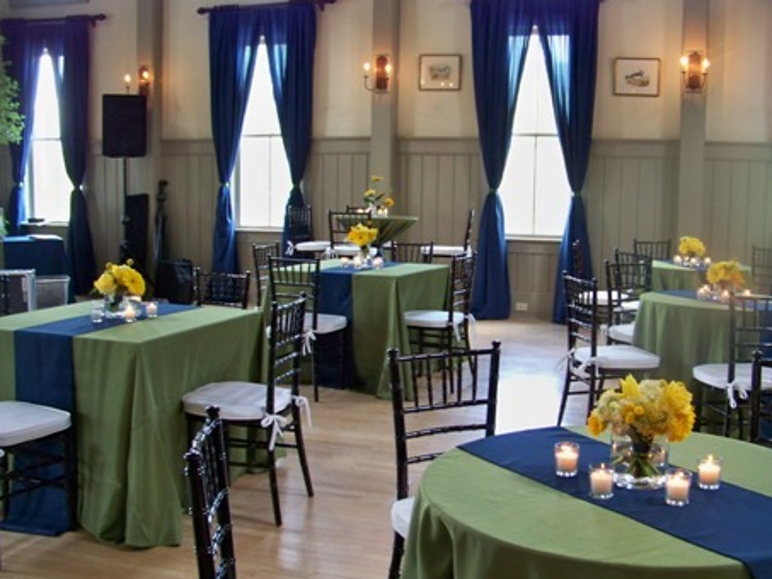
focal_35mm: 40
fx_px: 892
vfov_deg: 36.0
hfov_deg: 46.7
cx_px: 439
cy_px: 310
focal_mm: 5.85
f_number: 2.8
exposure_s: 1/30
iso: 250
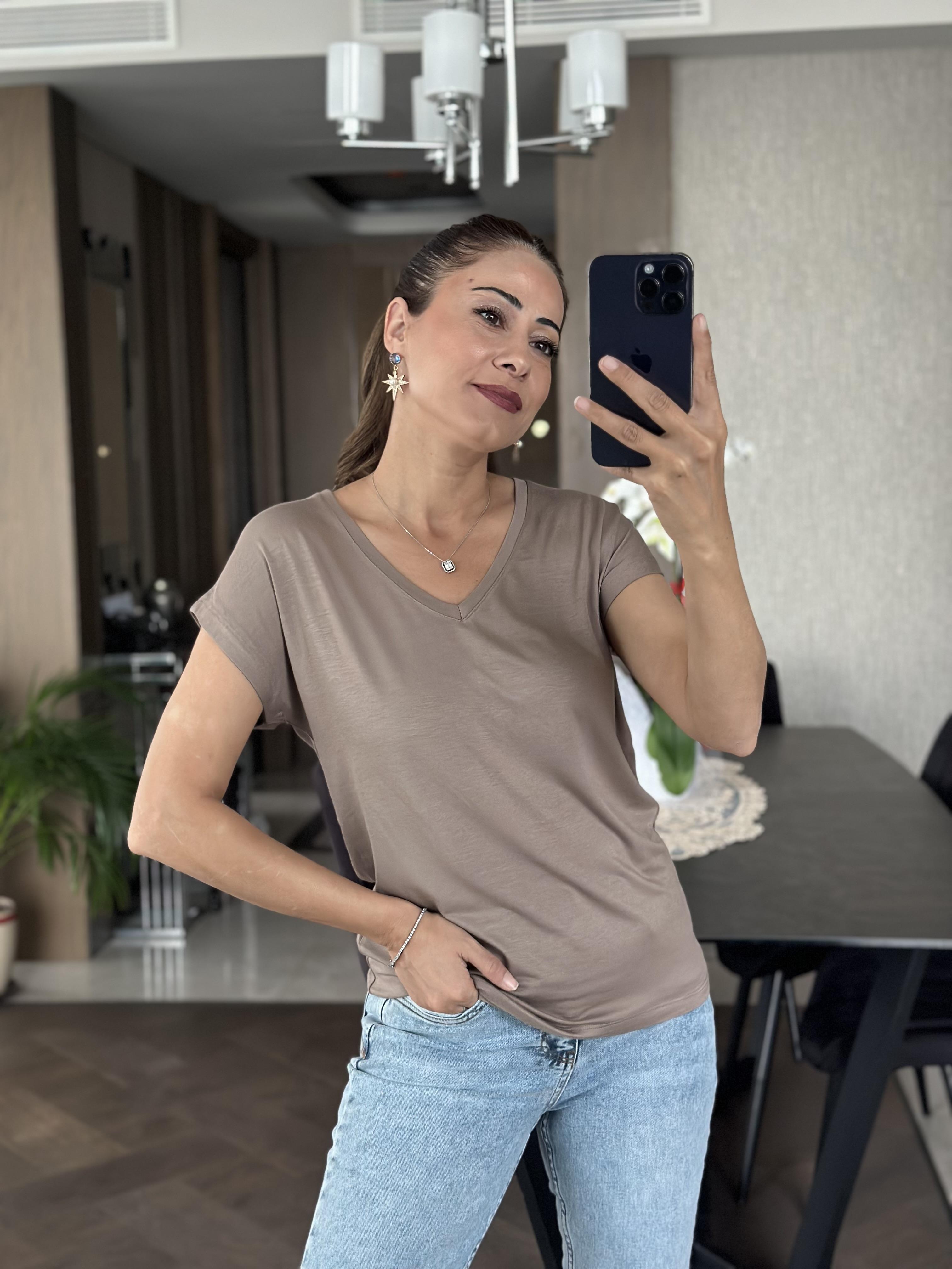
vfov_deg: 39.7
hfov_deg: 30.3
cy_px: 634
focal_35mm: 48
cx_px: 476
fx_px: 1760
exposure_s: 1/43
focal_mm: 6.86
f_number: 1.78
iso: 400
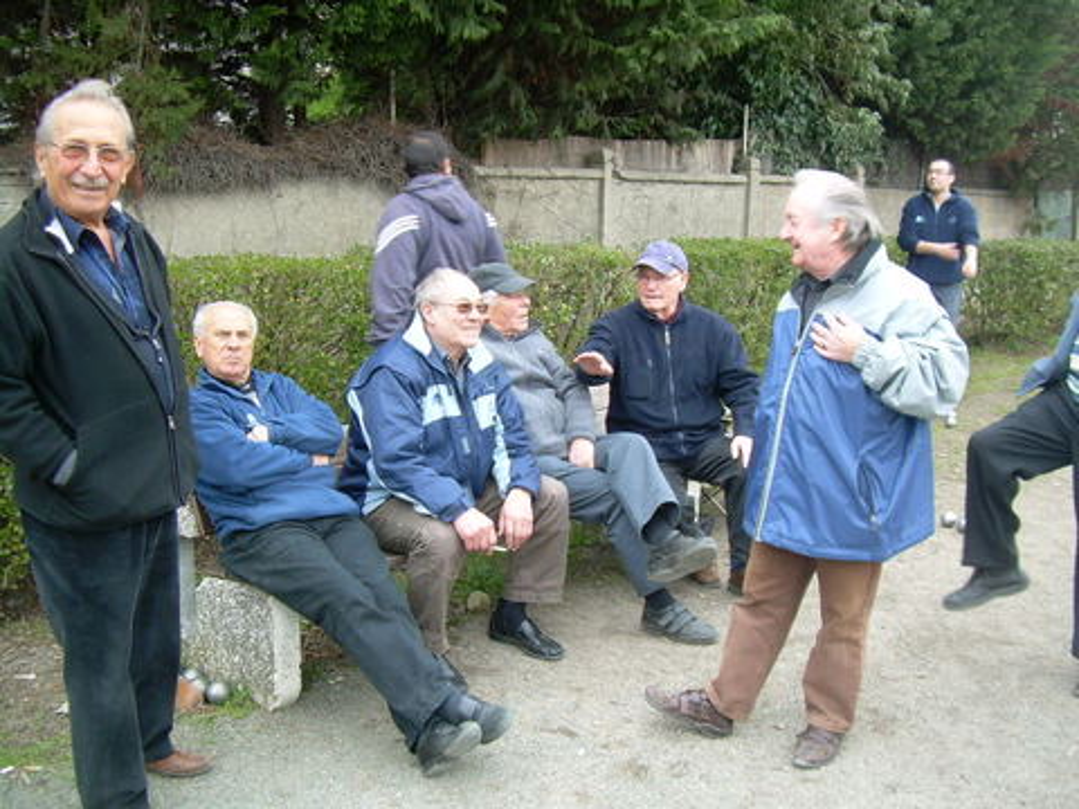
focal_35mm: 38
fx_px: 1184
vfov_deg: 37.7
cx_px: 540
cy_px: 404
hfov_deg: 49.0
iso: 50
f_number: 2.8
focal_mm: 6.3
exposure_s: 1/32.7
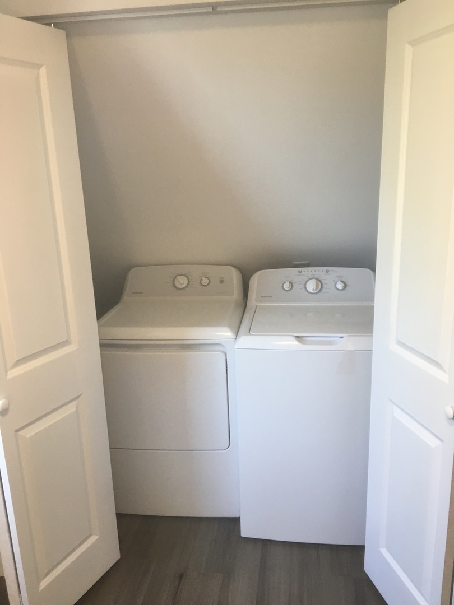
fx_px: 507
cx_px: 227
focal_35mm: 29
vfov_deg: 61.7
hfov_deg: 48.2
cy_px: 302
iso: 40
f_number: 2.2
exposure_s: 1/30
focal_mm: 4.15
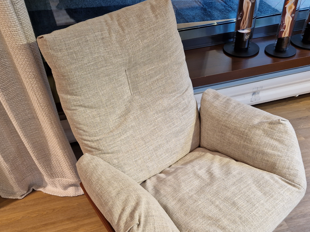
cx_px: 160
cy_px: 156
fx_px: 296
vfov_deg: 42.3
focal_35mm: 33
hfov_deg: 55.3
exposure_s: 1/100
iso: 100
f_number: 1.8
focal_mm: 5.4
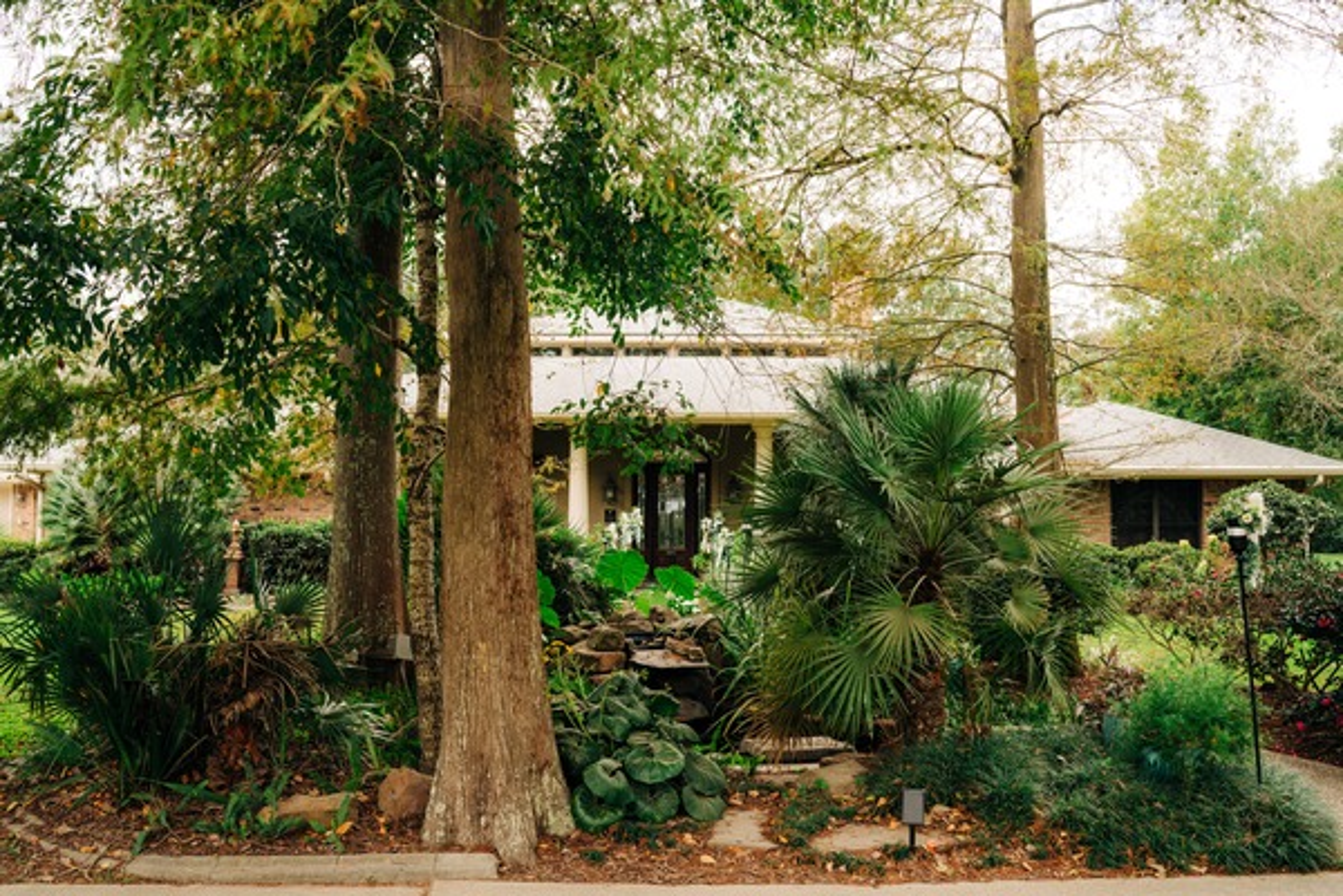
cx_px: 672
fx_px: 1306
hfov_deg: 54.4
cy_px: 448
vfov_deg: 37.9
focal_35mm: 35
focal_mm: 35
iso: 125
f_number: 4.5
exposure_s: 1/250
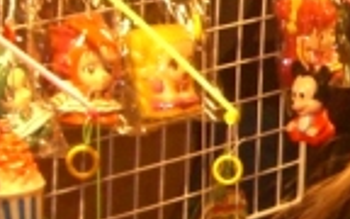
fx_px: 2738
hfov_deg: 7.1
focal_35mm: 287
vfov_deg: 4.6
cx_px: 647
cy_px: 102
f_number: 2.8
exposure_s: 1/40
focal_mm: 7.9
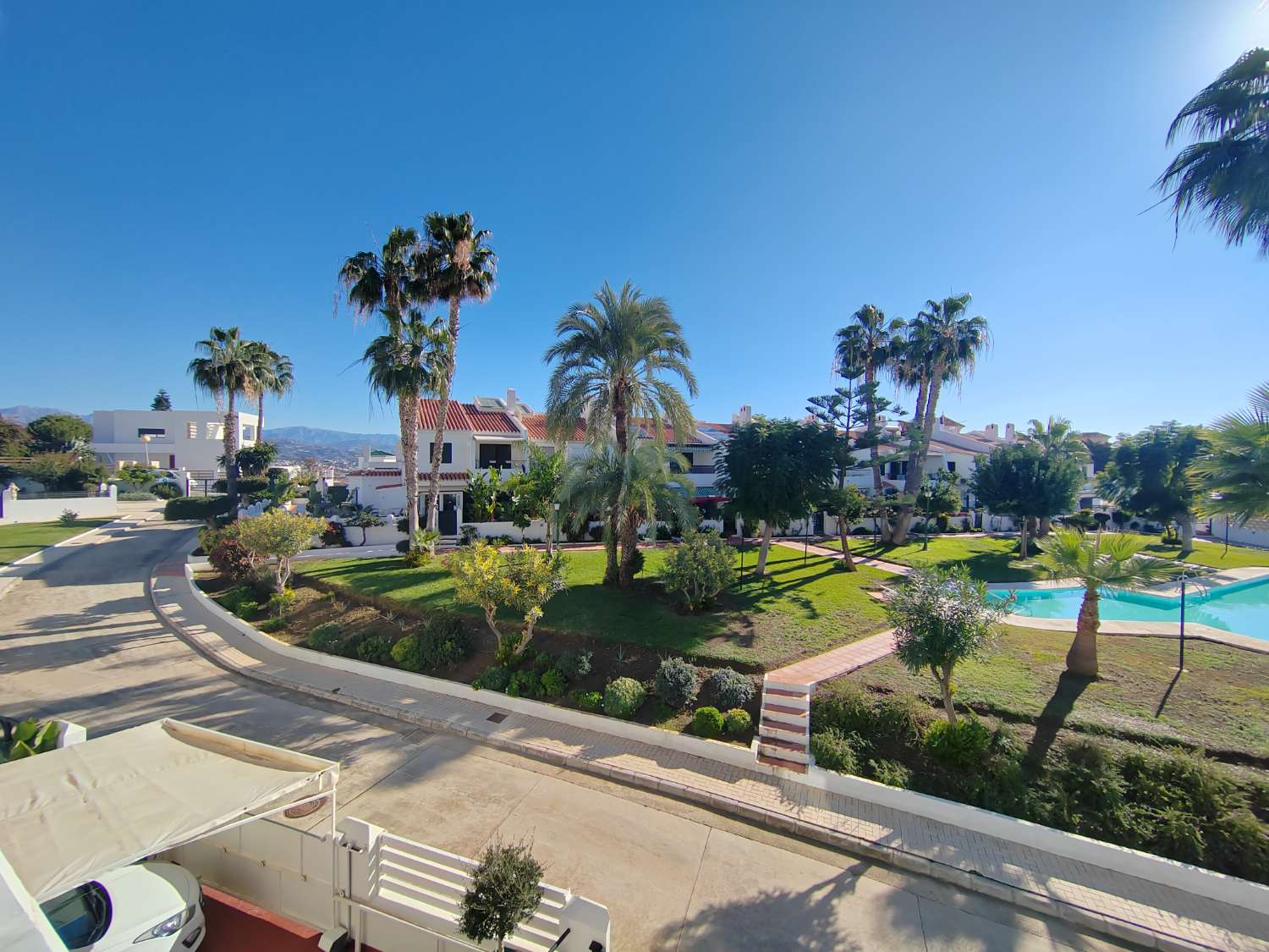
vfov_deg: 89.9
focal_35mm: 13
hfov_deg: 106.2
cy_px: 476
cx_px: 634
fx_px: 477
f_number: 2.2
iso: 100
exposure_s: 1/1600
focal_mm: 2.16
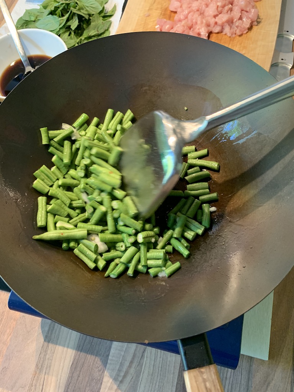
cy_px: 196
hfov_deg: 53.1
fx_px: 294
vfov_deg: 67.3
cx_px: 147
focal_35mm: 26
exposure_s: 1/50
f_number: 1.8
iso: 400
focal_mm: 4.25
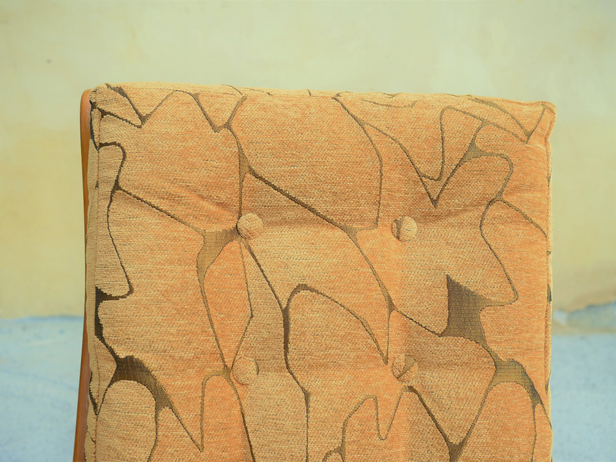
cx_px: 308
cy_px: 231
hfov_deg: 46.8
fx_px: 712
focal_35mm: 40
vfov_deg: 36.0
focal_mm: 20
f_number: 2.8
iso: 200
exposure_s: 1/320
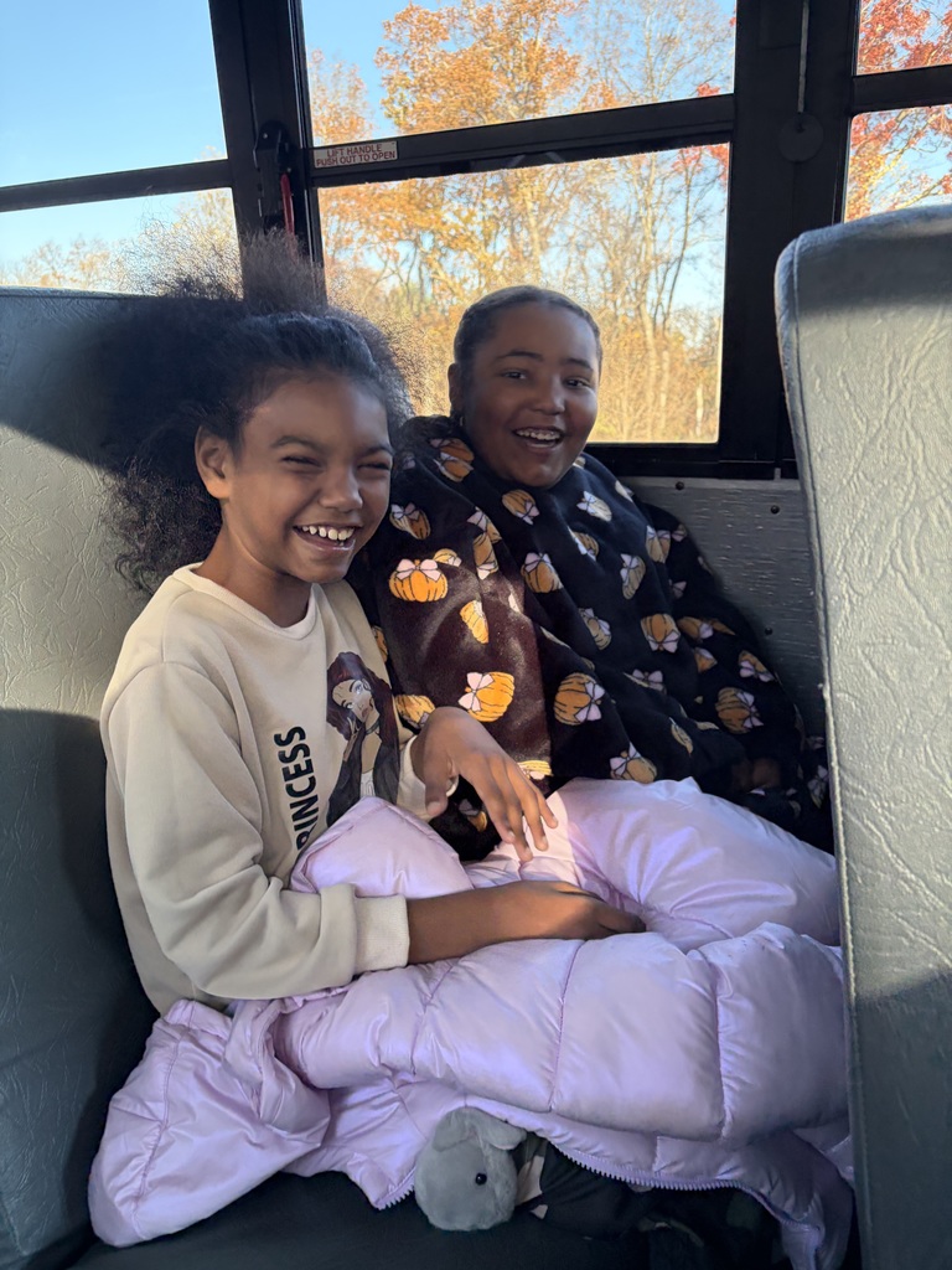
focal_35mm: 26
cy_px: 635
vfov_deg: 67.3
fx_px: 953
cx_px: 476
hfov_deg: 53.1
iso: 100
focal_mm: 5.96
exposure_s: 1/122
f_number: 1.6
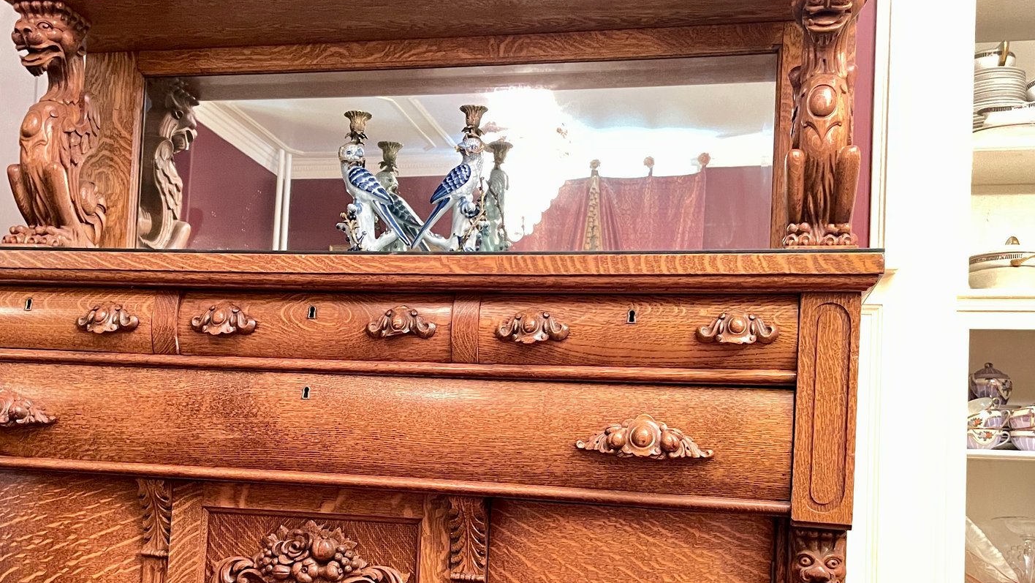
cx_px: 474
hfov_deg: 50.4
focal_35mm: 40
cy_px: 402
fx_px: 1098
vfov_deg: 29.5
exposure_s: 1/17
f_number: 1.6
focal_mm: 4.2
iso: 1000
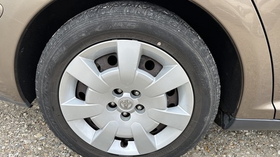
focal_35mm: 27
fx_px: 200
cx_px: 138
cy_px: 89
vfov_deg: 42.7
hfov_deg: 69.9
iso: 80
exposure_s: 1/541
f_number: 1.78
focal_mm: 6.86
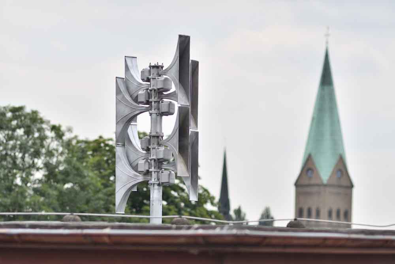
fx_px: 1394
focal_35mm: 127
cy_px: 132
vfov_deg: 10.8
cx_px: 198
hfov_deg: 16.1
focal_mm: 85
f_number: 2.5
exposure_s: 1/8000
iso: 110
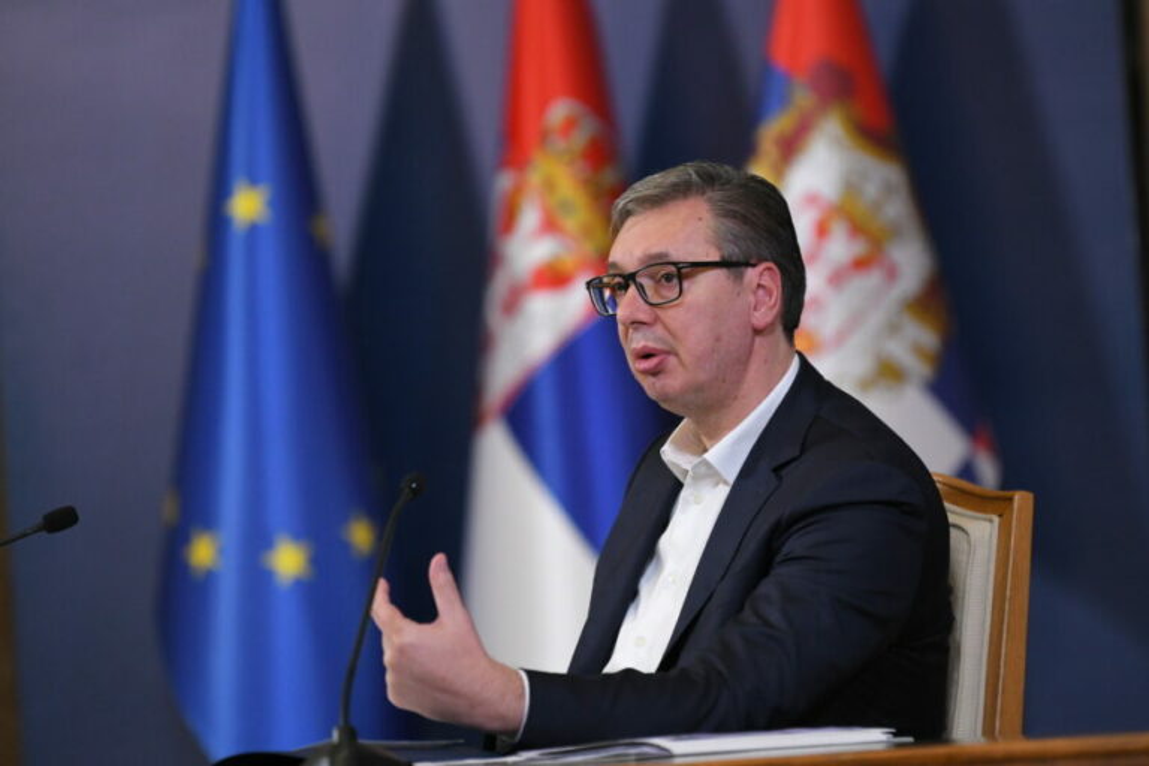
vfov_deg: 6.2
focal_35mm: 222
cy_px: 383
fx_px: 7085
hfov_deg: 9.3
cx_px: 574
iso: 3200
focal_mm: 185
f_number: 3.2
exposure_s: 1/200
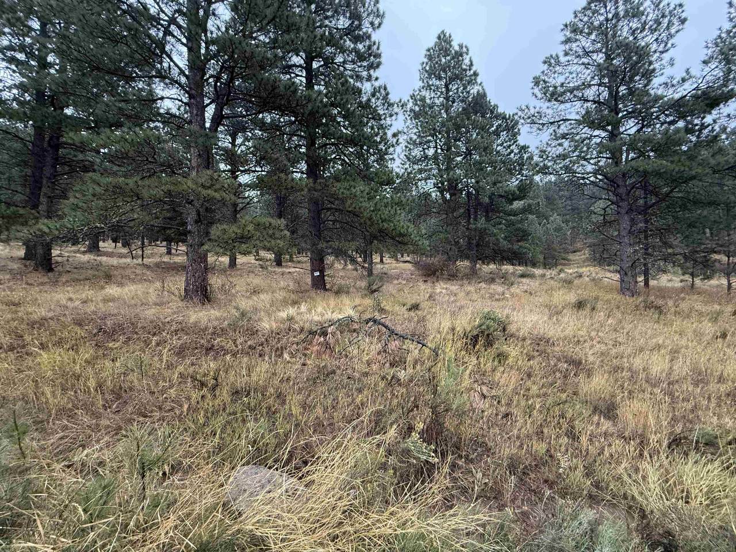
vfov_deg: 85.7
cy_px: 276
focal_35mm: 14
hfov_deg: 102.1
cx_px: 368
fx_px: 298
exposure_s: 1/91
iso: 400
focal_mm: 2.22
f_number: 2.2
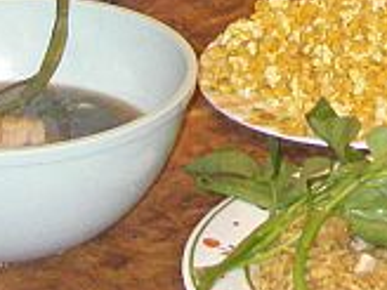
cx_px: 439
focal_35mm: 214
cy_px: -335
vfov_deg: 6.7
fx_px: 2392
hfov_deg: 9.2
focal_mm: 7.3
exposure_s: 1/40
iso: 400
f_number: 3.4
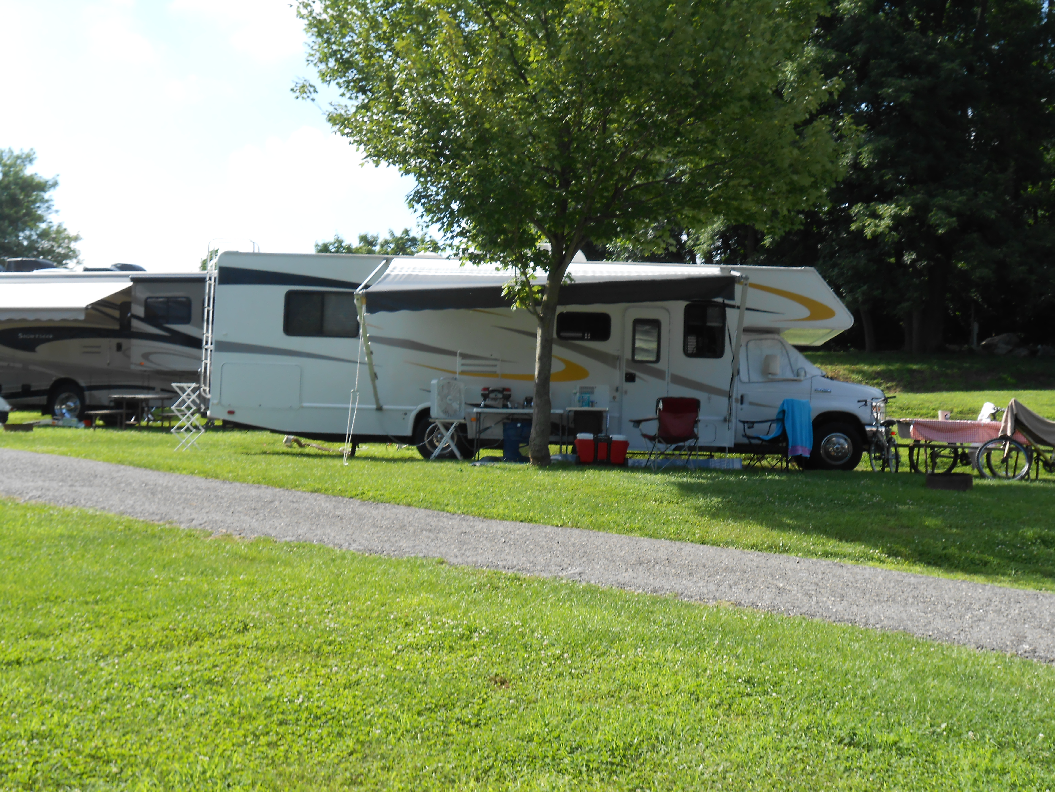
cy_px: 396
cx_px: 528
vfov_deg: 29.7
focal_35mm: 49
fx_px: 1493
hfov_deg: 38.9
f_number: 4.8
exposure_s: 1/250
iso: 80
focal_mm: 8.8
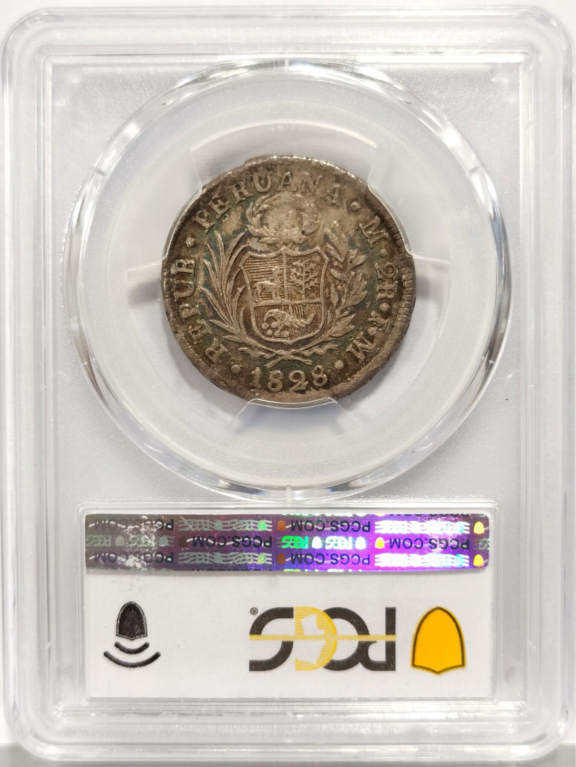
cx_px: 288
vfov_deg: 35.5
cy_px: 384
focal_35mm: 54
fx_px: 1198
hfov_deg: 27.0
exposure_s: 1/100
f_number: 16
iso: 160
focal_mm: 5.56
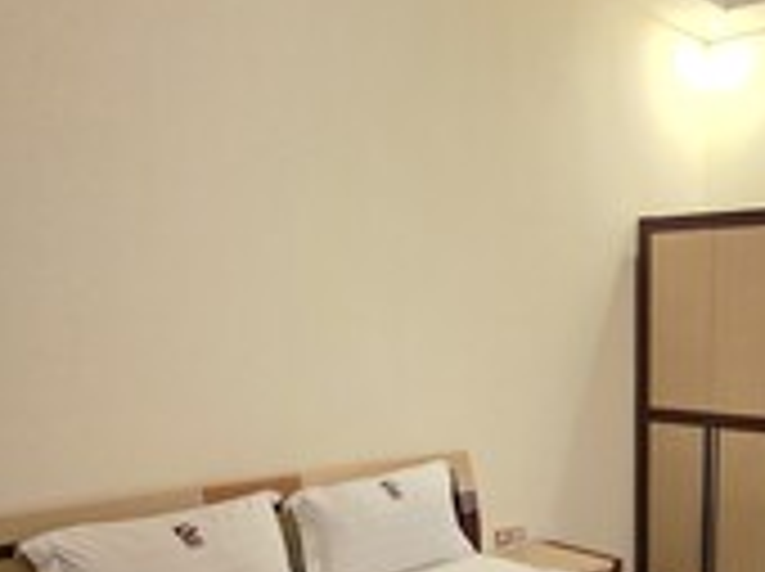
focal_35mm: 35
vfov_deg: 38.2
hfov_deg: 48.3
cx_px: 659
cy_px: 502
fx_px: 772
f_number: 1.9
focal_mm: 2.2
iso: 1600
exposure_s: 1/25
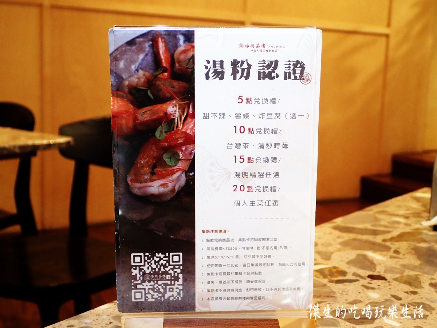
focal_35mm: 46
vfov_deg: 31.5
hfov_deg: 41.2
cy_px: 164
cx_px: 218
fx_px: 581
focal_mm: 8.41
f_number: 3.1
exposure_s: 1/50
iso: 200
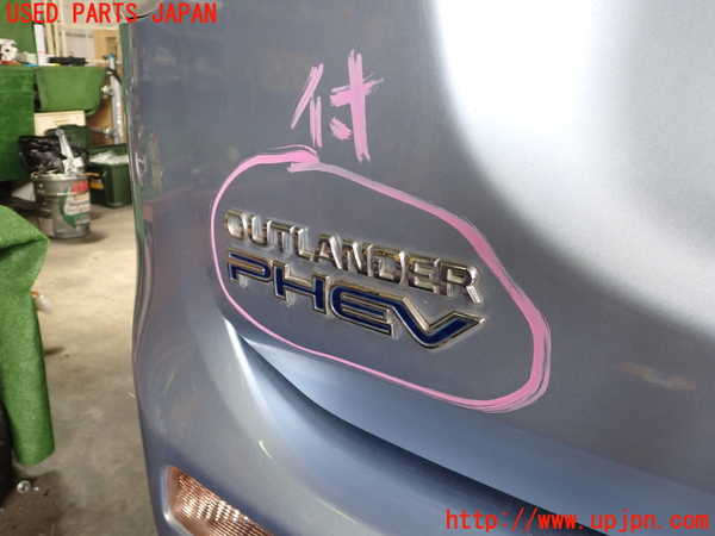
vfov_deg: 46.8
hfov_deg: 60.0
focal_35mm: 30
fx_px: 620
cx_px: 358
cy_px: 268
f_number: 2.3
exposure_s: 1/50
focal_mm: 5.4
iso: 200
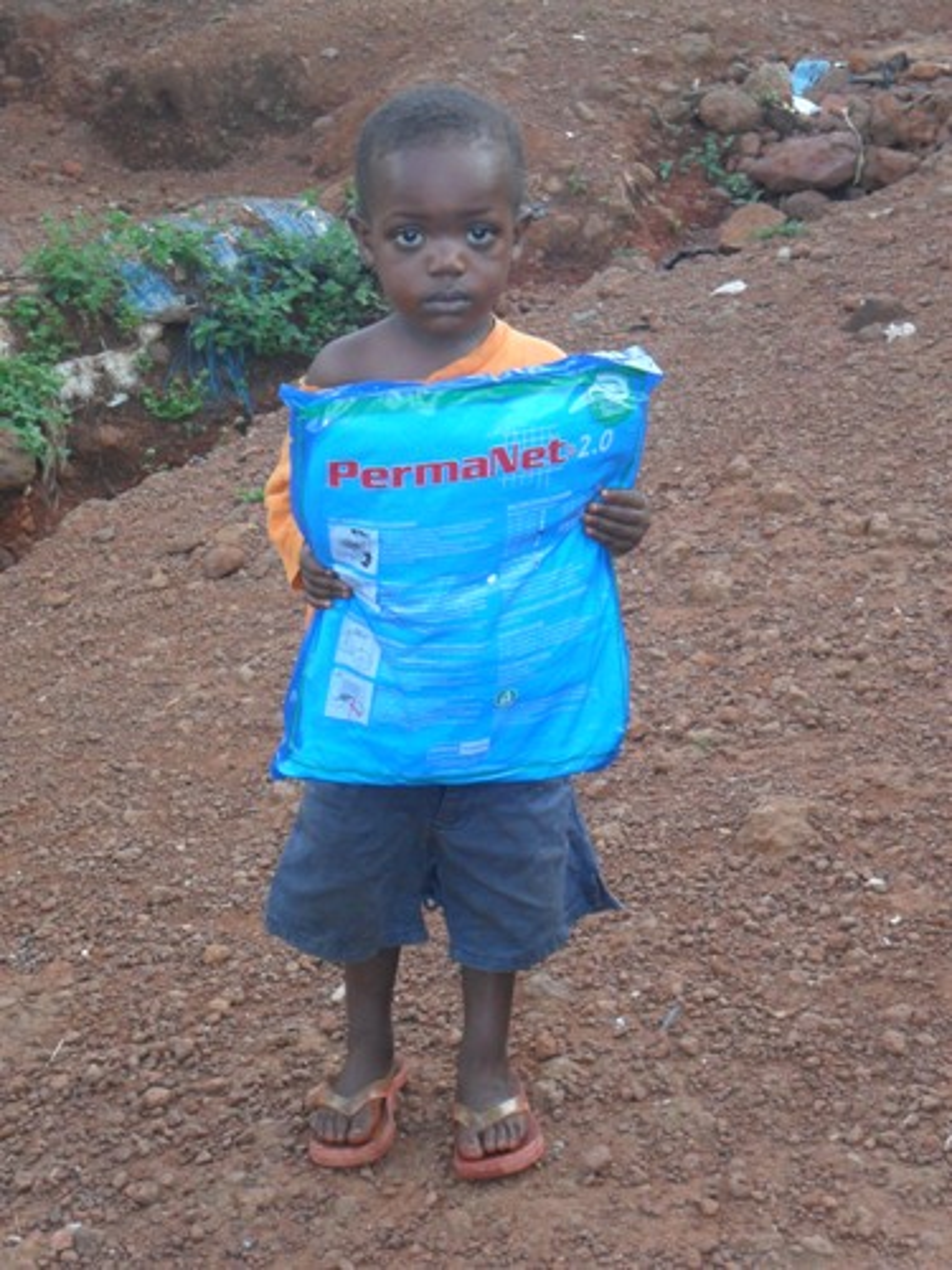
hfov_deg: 23.3
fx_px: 2310
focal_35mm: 63
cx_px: 476
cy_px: 635
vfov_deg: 30.7
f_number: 5.6
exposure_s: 1/60
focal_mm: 11.2
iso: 160
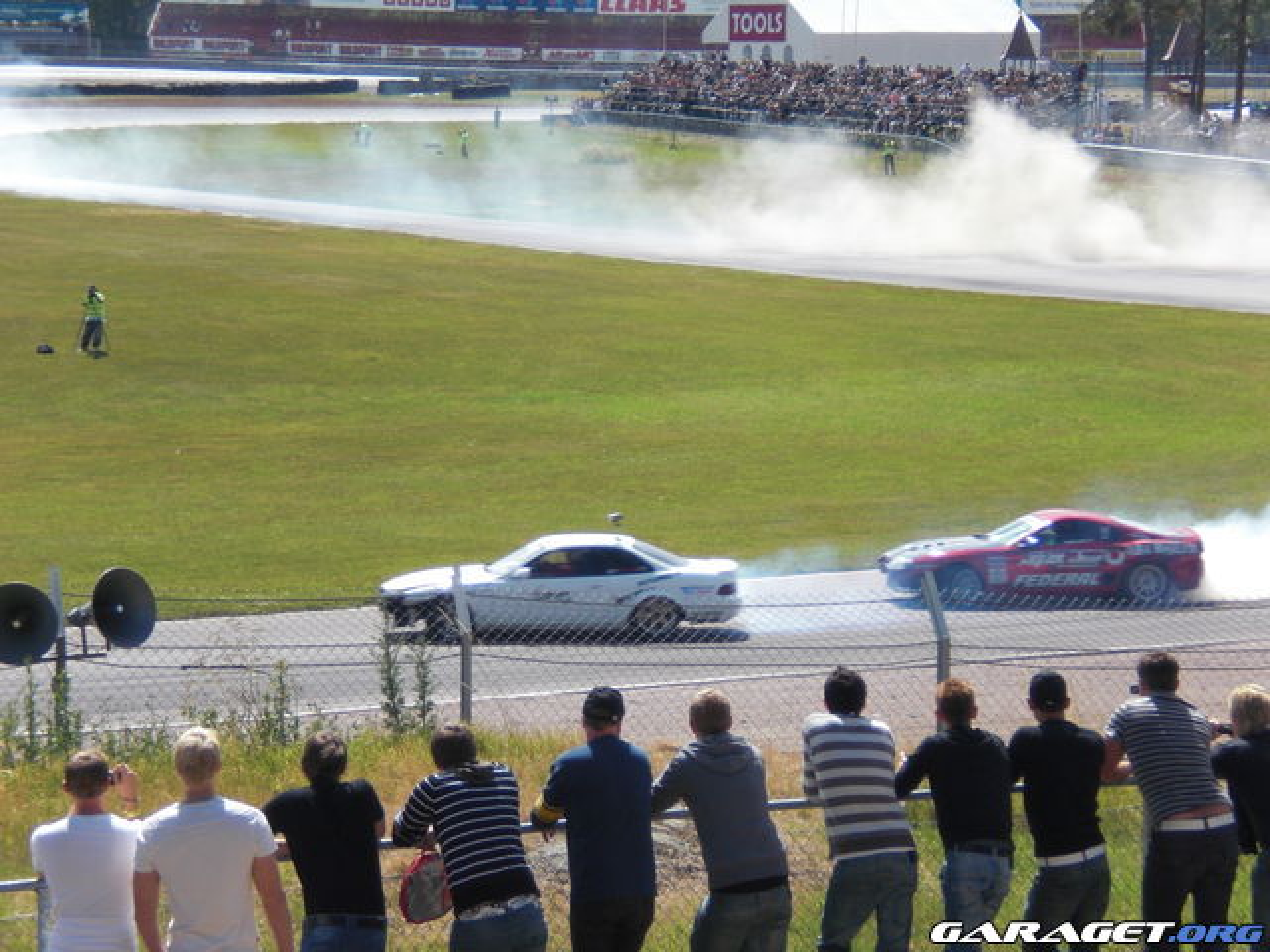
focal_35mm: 114
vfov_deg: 13.0
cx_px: 635
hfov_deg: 17.3
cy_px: 476
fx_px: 4182
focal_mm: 18.9
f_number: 5.9
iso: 64
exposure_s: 1/250
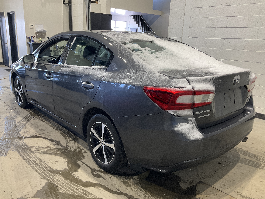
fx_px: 230
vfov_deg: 46.8
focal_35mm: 30
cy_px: 102
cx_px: 131
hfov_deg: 60.0
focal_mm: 3
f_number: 1.8
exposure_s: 1/60
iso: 50
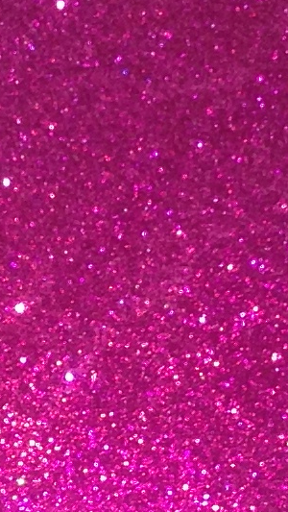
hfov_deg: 5.5
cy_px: 402
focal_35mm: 220
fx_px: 2985
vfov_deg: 9.8
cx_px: 151
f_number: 2.4
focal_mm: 4.12
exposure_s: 1/57
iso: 50
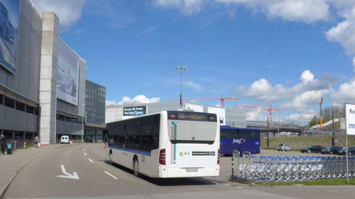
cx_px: 178
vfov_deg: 36.6
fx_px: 301
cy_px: 114
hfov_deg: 61.0
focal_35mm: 32
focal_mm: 6
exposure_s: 1/1600
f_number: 3.2
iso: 80
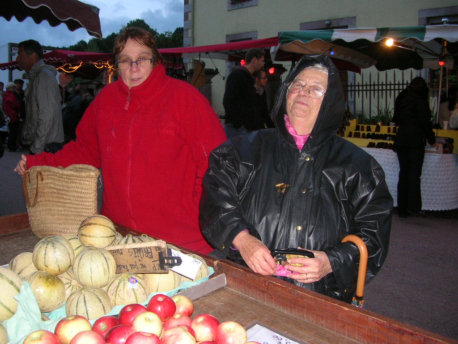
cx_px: 229
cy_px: 172
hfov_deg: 52.6
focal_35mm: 35
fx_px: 463
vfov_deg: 40.7
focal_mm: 5.8
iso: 93
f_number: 2.8
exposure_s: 1/60.1
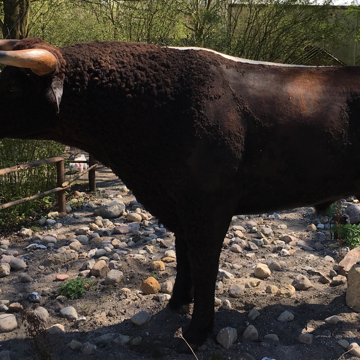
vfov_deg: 29.5
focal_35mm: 58
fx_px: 682
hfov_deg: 29.5
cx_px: 214
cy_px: 139
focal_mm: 4.15
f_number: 2.2
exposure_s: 1/718
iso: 25
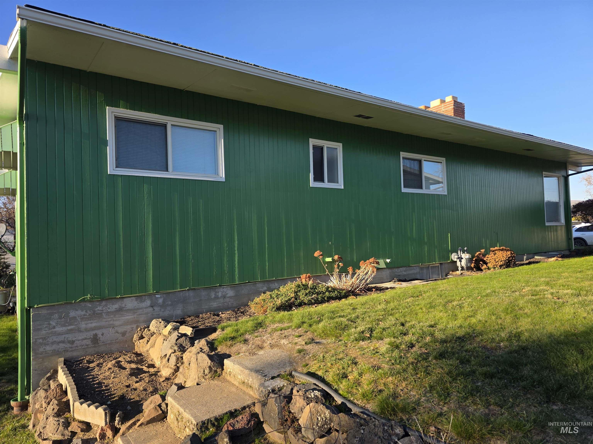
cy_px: 222
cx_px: 296
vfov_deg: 58.9
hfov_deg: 73.9
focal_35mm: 23
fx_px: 394
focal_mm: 6.3
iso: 80
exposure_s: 1/1834
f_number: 1.7
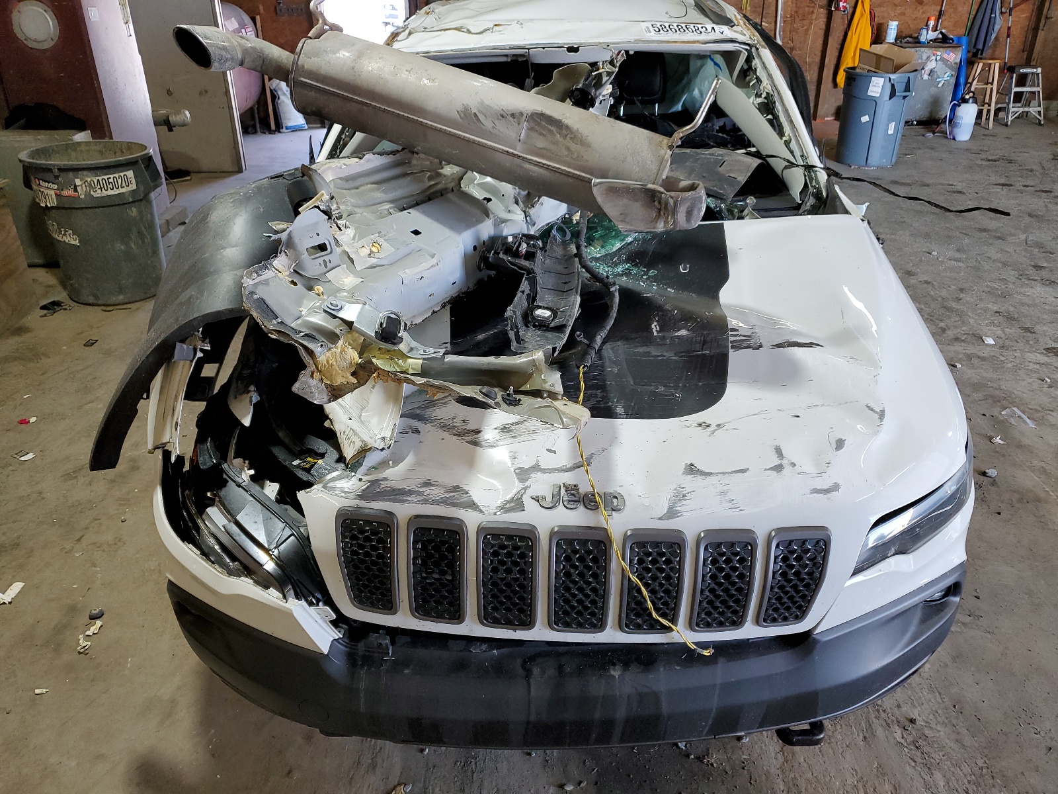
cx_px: 529
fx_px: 795
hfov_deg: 67.3
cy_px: 397
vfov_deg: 53.1
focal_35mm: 26
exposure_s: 1/120
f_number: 1.5
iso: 86
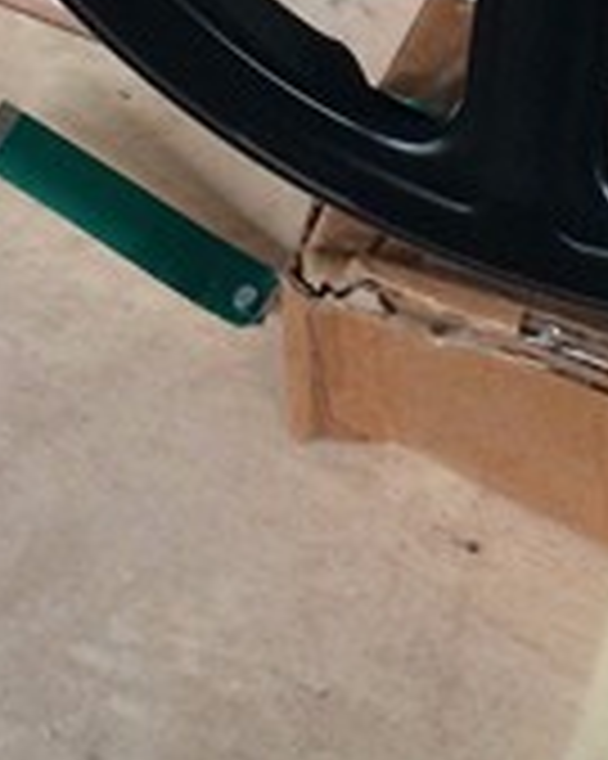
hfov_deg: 11.5
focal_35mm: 134
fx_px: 3017
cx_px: 387
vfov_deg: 12.8
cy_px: -693
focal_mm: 4.15
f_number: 2.2
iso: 200
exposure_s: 1/33
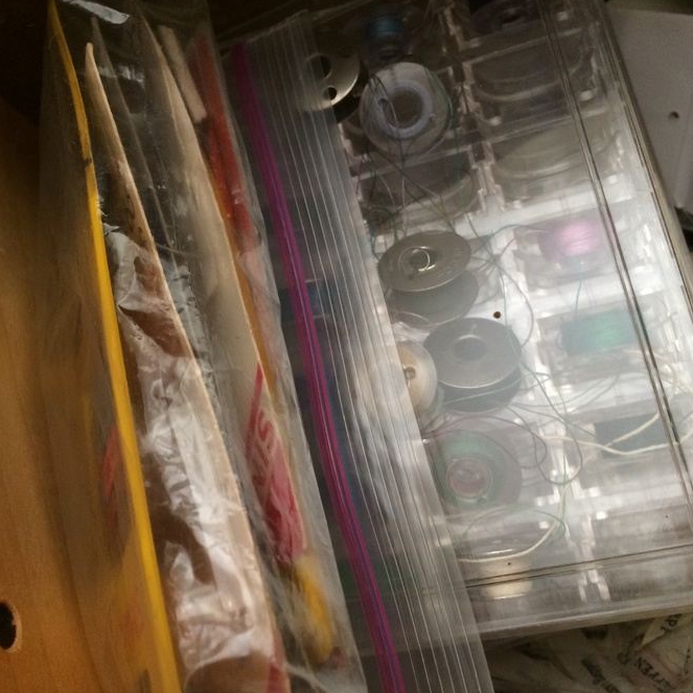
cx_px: 288
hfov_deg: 45.9
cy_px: 348
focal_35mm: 36
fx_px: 815
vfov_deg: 46.0
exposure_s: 1/30
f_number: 2.2
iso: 250
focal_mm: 4.12
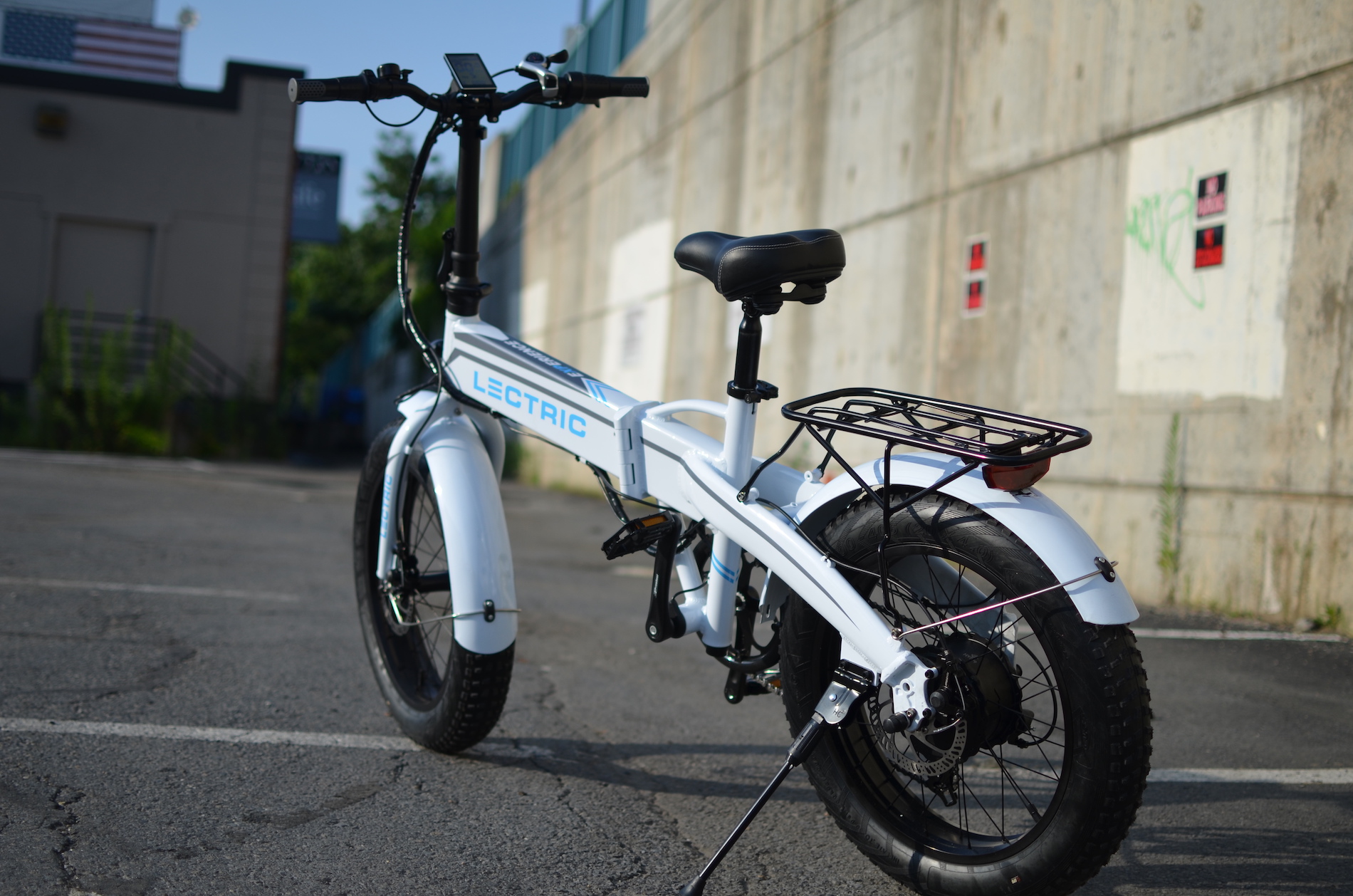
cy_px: 448
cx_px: 676
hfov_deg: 37.9
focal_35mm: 52
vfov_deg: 25.6
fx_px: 1969
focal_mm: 35
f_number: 1.8
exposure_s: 1/4000
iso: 100
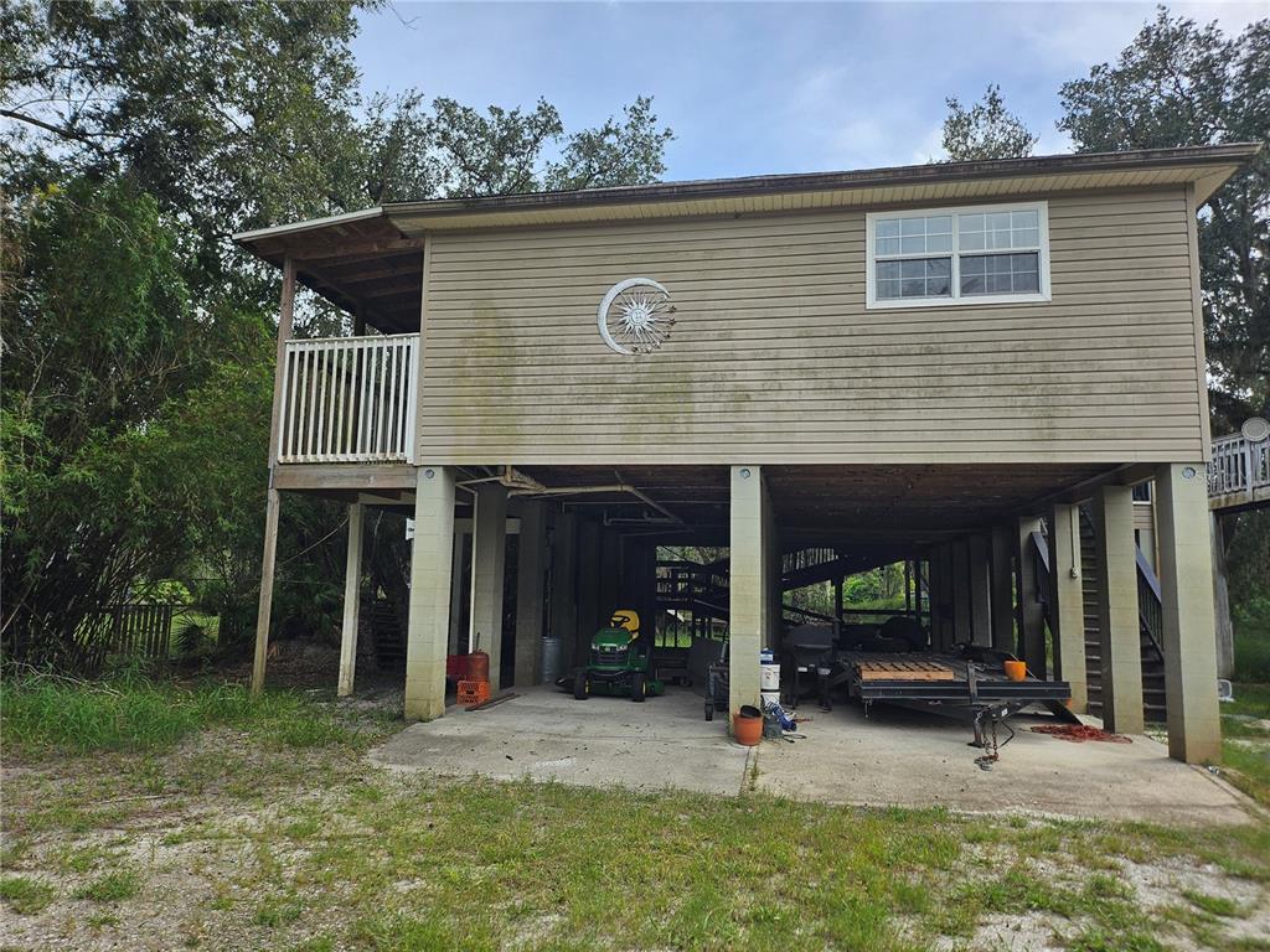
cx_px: 635
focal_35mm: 24
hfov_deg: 71.6
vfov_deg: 56.8
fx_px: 881
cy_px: 476
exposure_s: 1/1967
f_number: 1.8
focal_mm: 5
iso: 50
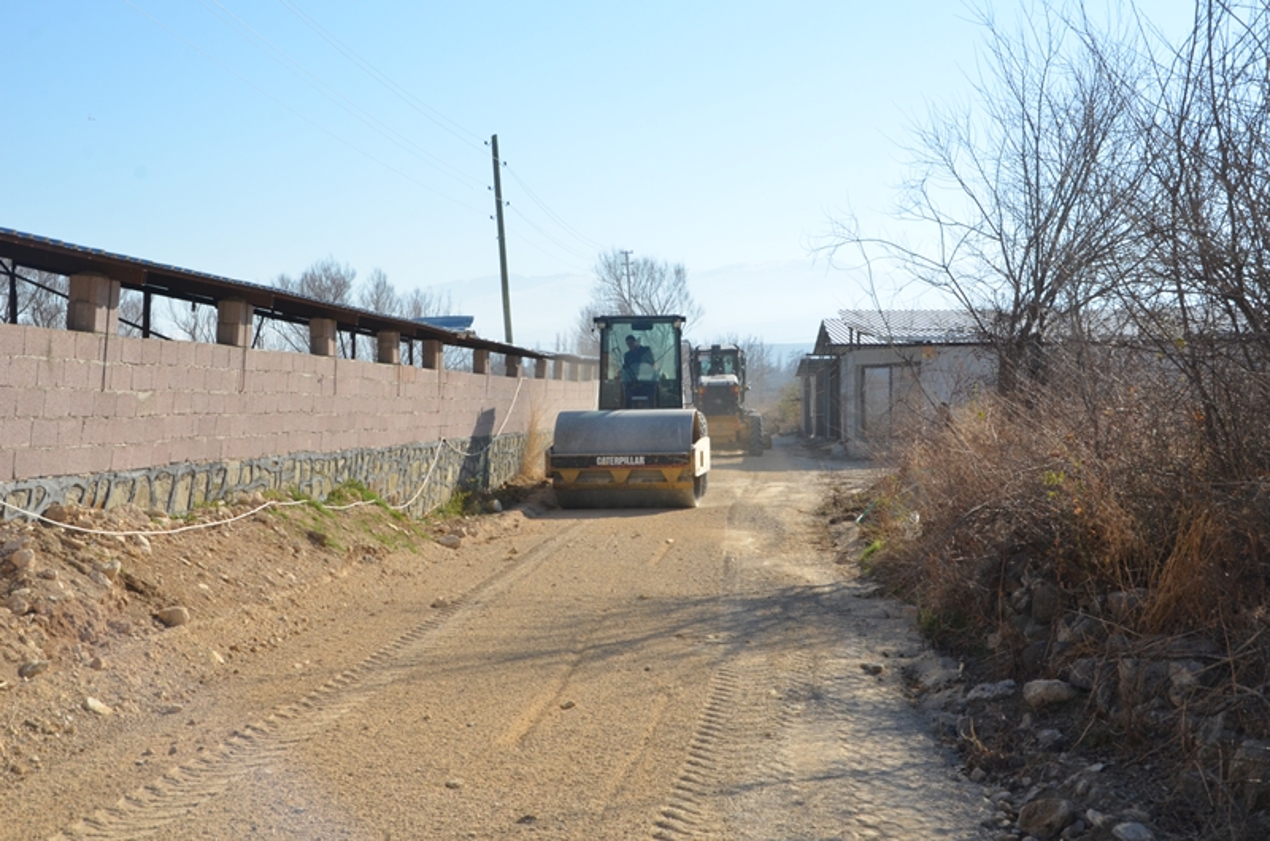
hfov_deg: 39.0
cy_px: 420
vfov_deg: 26.4
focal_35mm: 51
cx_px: 635
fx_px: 1796
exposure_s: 1/500
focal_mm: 34
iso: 400
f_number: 11
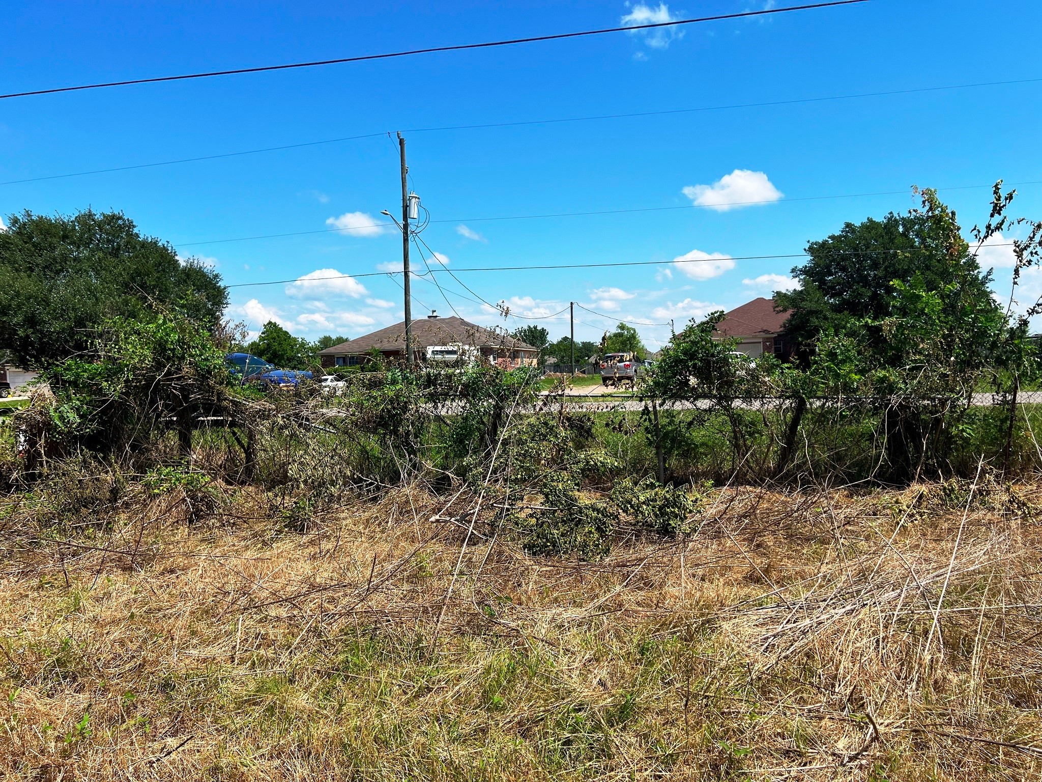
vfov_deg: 53.1
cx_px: 521
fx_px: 783
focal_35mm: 26
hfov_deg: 67.3
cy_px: 391
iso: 50
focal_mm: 5.7
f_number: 1.5
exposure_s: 1/4115
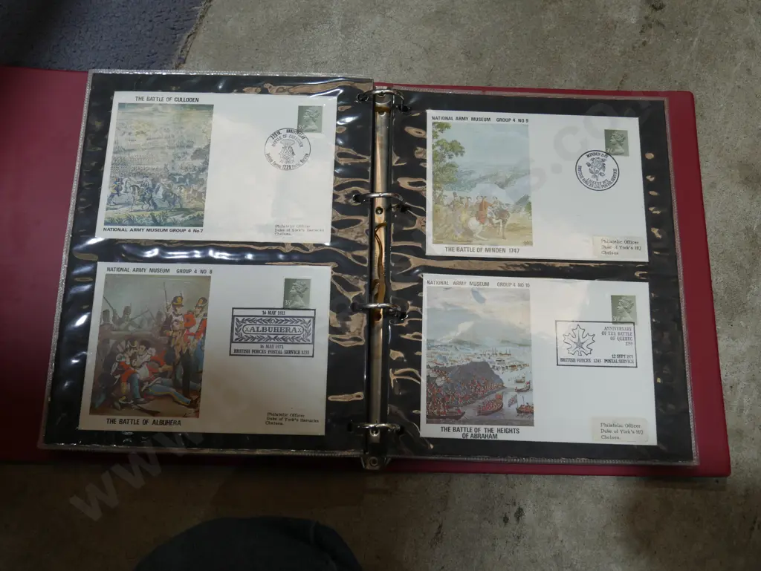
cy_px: 286
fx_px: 836
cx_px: 380
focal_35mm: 38
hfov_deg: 49.0
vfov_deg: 37.8
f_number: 4.1
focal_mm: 19
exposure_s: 1/100
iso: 200
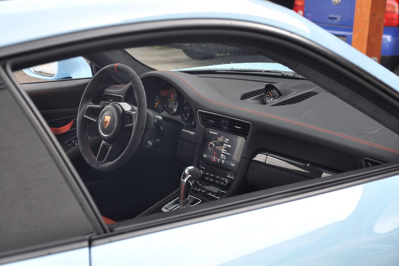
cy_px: 133
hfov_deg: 30.1
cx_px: 201
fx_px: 743
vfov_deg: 20.3
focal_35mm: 67
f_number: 4.5
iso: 500
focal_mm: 44
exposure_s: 1/60
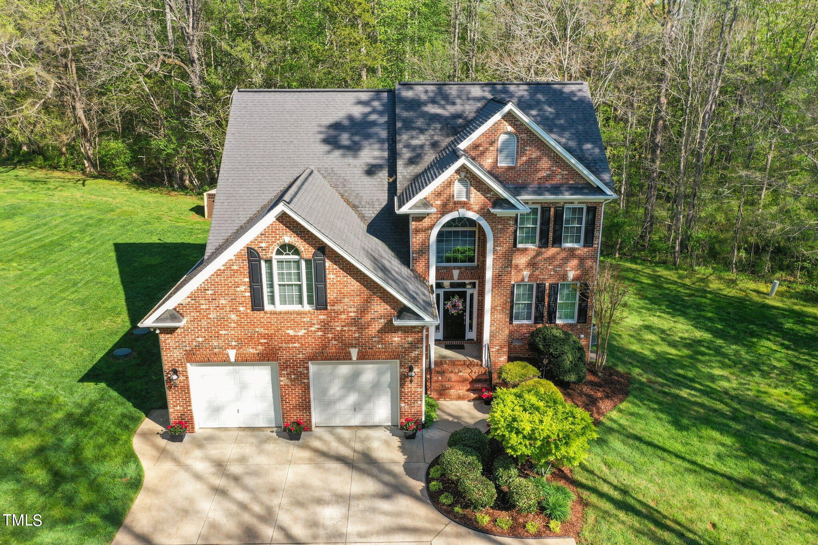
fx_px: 636
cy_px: 272
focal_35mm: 28
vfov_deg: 46.4
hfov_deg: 65.5
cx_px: 409
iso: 100
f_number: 5
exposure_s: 1/200
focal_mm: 10.26
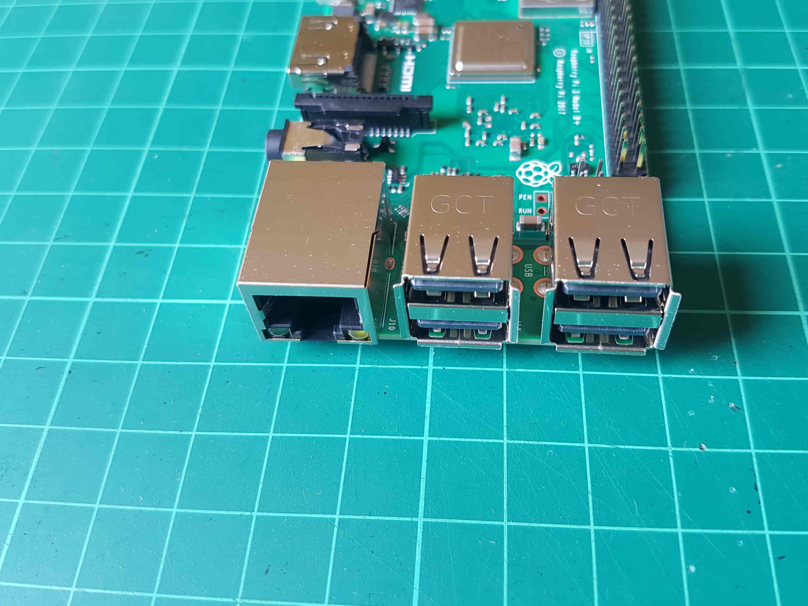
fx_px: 724
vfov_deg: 45.2
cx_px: 443
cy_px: 247
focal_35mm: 31
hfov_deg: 58.2
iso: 80
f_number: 1.7
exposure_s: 1/50
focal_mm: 4.2
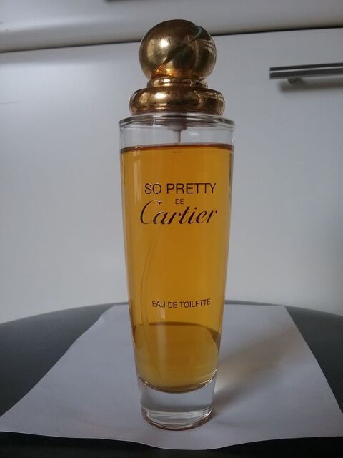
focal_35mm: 31
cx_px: 172
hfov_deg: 45.4
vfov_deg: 58.4
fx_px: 410
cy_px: 229
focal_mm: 3.3
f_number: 2.2
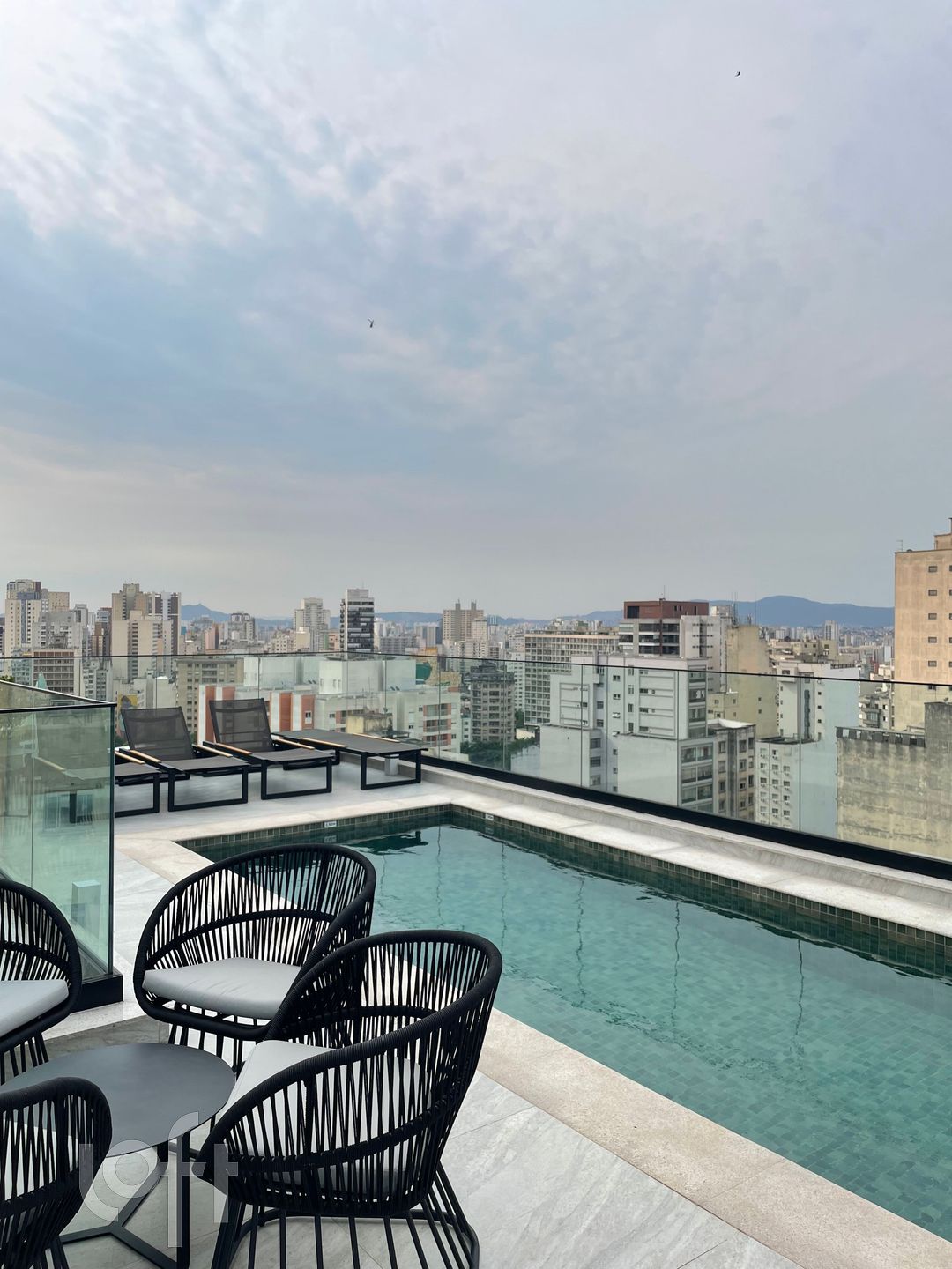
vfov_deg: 67.3
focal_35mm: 26
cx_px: 476
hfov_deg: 53.1
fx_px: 953
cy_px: 634
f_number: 1.6
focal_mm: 4.2
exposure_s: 1/1916
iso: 32
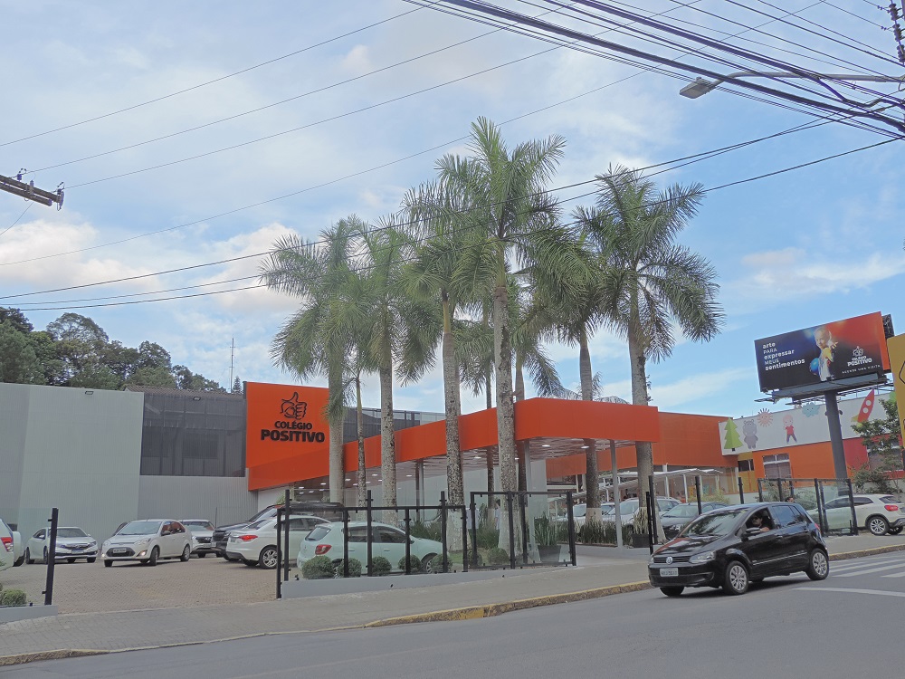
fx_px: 863
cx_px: 452
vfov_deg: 42.9
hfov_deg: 55.4
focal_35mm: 33
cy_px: 340
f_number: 3.2
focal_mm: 5.8
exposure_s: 1/125
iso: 80
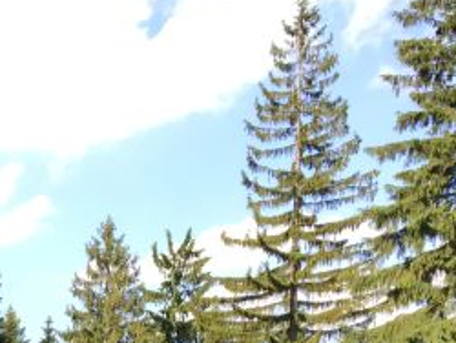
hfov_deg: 15.3
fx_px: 1530
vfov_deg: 11.9
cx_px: -286
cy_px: 587
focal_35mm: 116
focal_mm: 4.15
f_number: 2.2
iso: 25
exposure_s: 1/450
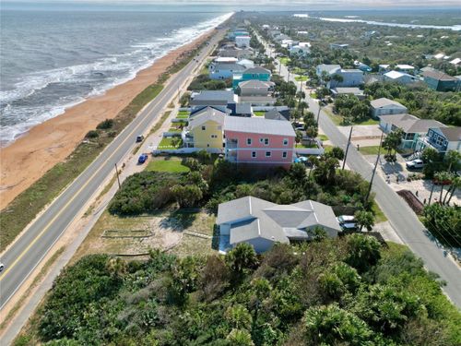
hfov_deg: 71.6
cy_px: 173
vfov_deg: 56.8
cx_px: 230
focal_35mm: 24
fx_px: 320
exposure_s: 1/4000
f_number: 1.7
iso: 110
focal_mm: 6.72
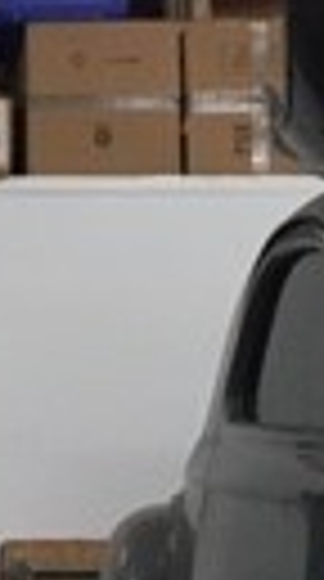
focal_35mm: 157
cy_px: 243
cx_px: -63
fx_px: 2412
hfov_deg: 7.6
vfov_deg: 13.7
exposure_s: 1/30
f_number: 2.2
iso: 40
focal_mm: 4.15
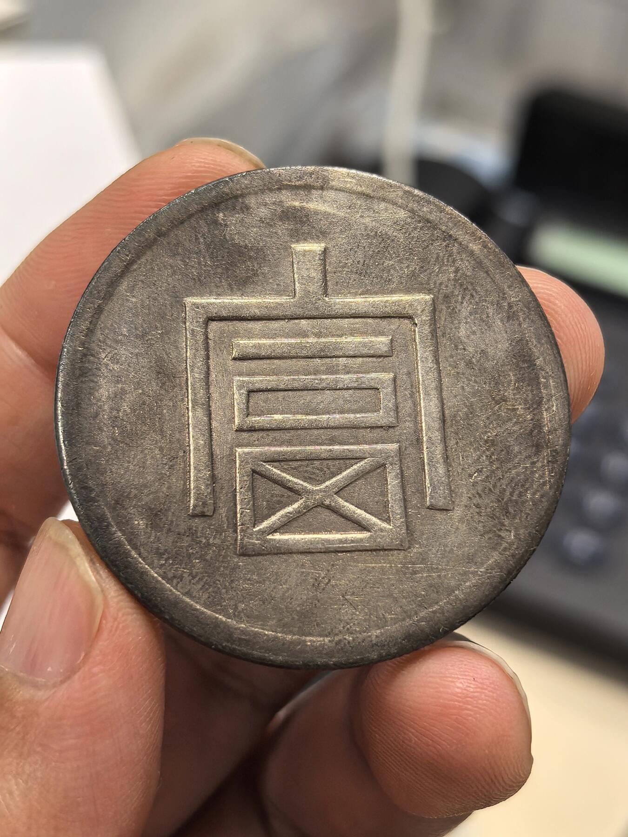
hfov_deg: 27.0
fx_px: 1306
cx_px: 314
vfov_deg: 35.5
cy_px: 418
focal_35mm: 54
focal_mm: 6.98
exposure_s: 1/100
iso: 250
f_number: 2
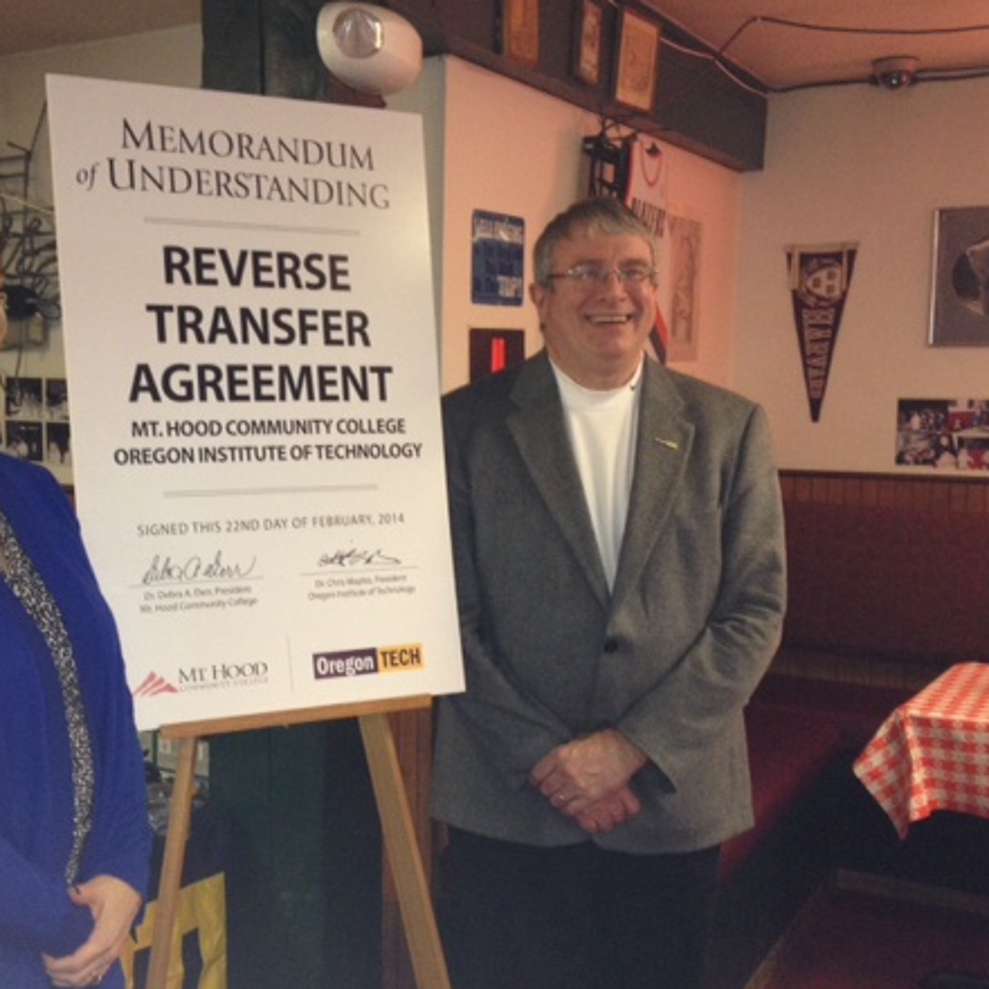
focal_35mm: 45
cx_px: 319
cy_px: 517
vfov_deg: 37.5
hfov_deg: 37.1
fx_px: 1455
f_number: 2.4
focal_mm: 4.28
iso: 160
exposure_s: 1/20
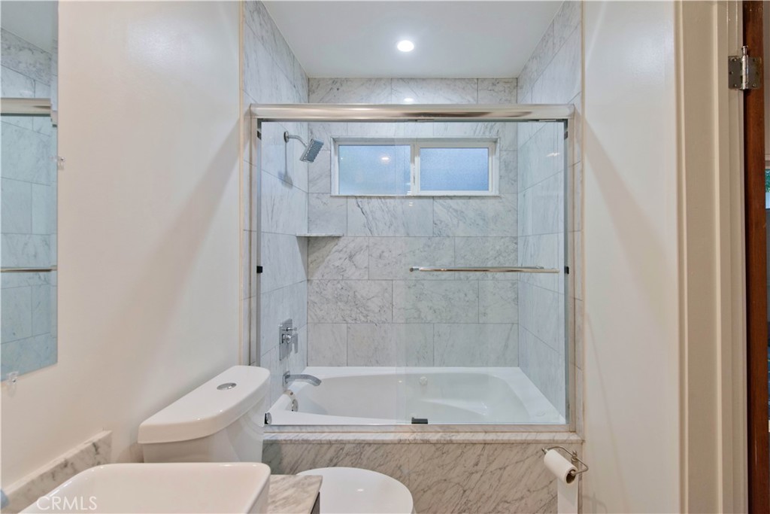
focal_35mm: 16
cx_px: 385
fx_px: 342
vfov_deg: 73.8
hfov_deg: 96.7
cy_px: 257
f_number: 7.1
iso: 400
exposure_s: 1/25
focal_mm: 16
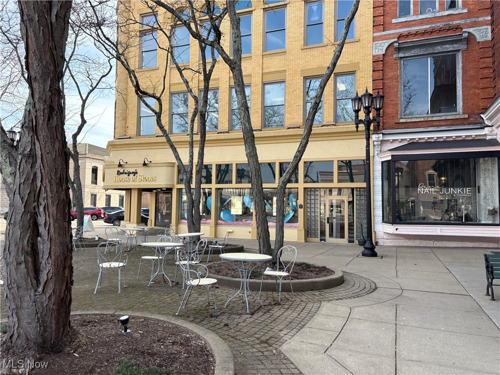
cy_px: 188
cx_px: 250
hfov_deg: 67.3
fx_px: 376
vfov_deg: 53.1
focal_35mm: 26
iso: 50
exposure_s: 1/708
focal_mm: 5.96
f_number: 1.6
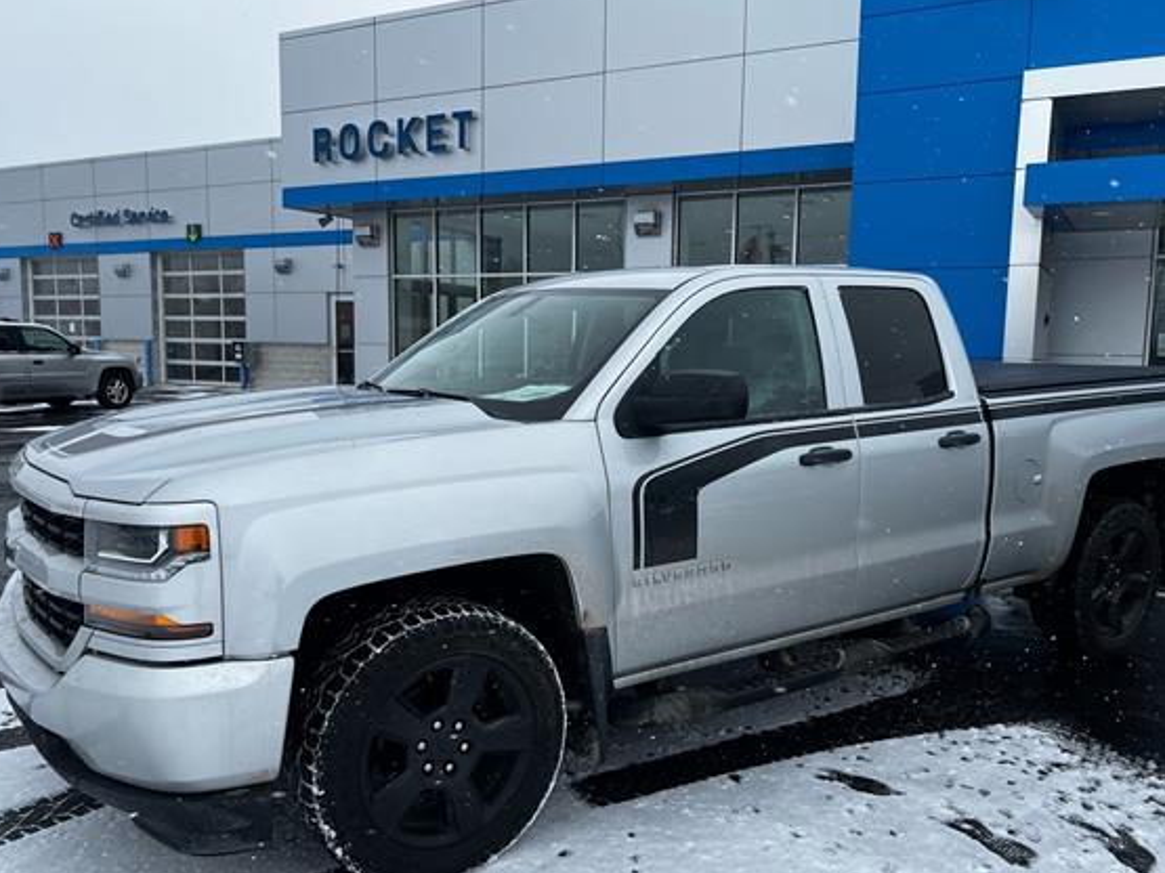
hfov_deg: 60.0
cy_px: 470
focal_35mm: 30
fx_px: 1009
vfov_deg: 46.7
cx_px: 605
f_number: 1.5
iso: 50
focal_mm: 5.7
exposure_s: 1/1079
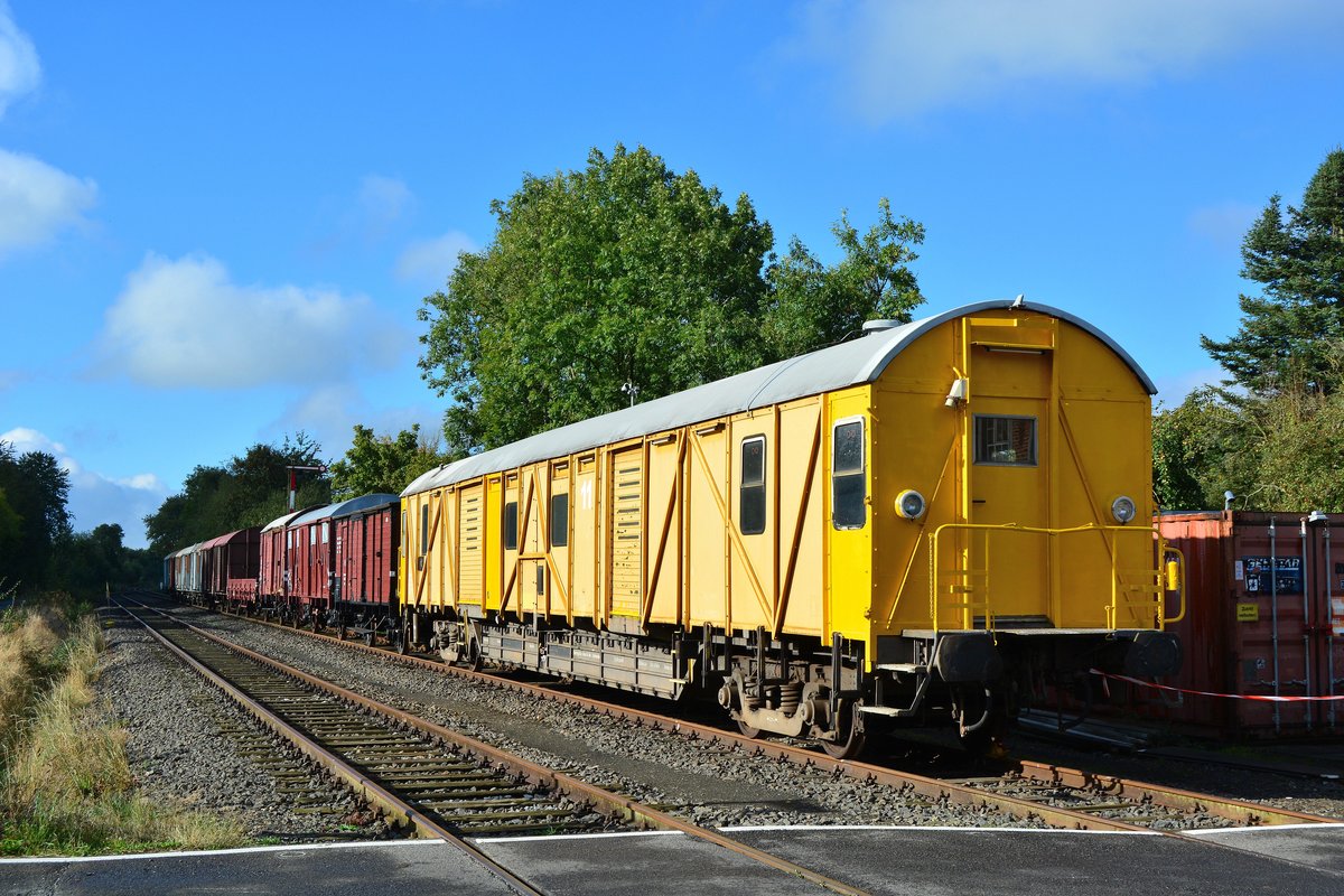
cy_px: 448
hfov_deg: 46.4
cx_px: 672
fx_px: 1568
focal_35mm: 42
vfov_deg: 31.9
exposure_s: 1/640
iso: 250
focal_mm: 28
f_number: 8
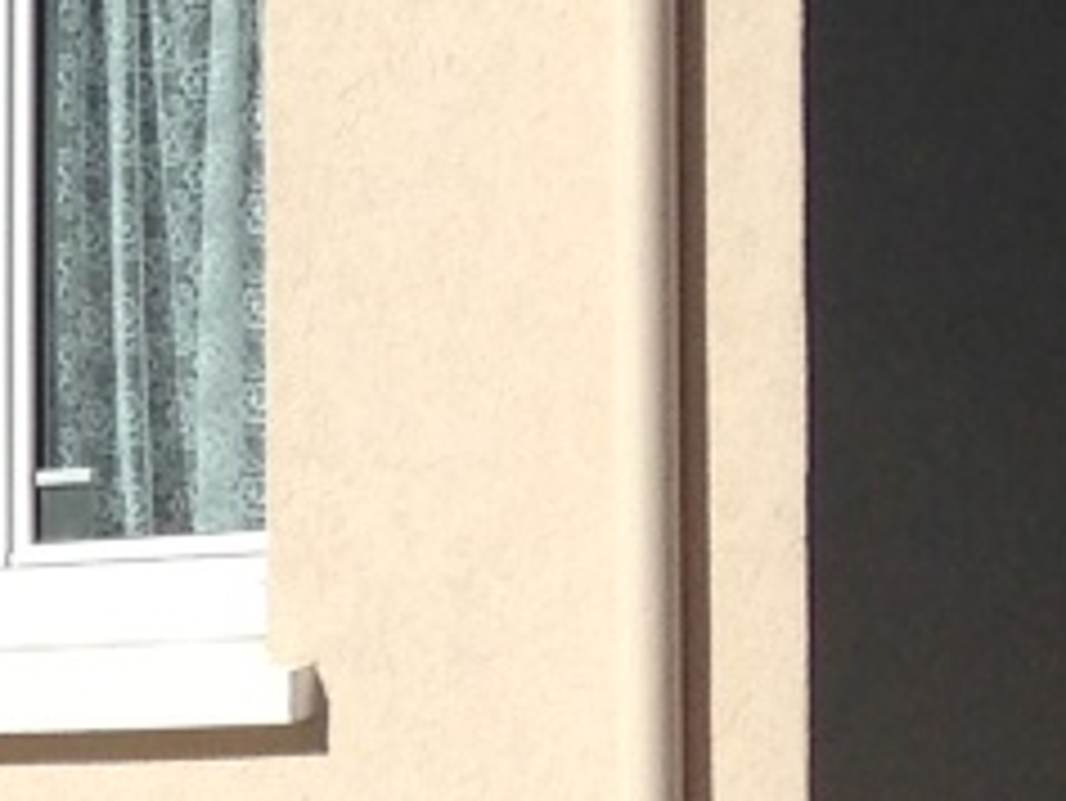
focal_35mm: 227
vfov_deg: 6.5
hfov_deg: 8.0
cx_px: -1646
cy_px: 734
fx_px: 6994
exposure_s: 1/2710
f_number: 2.4
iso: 50
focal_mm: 4.13
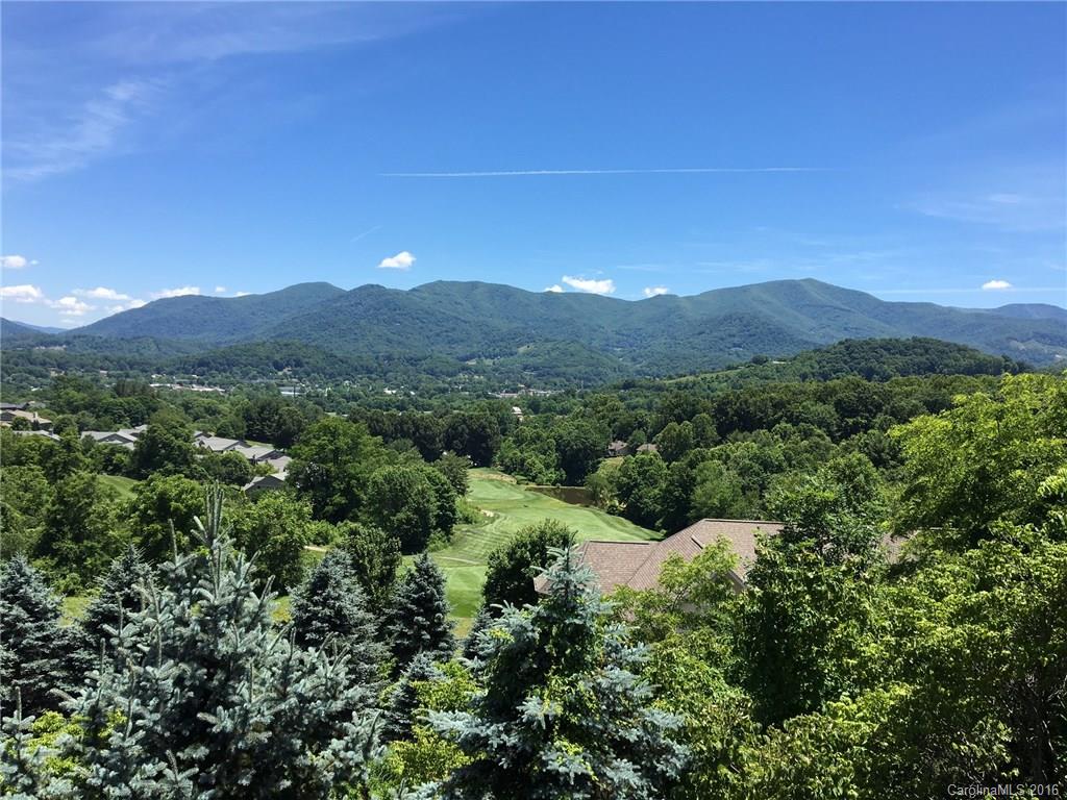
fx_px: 894
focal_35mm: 29
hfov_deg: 61.7
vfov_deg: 48.2
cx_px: 534
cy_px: 400
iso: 25
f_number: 2.2
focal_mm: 4.15
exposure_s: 1/1115
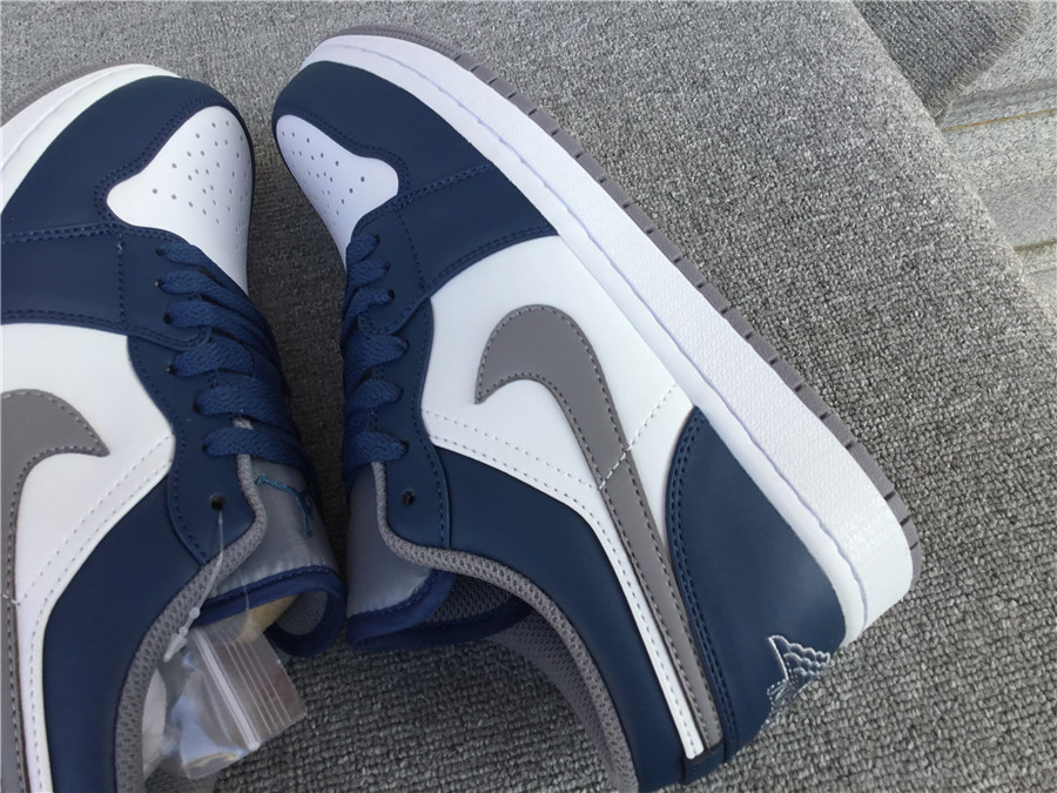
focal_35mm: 31
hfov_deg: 58.4
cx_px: 528
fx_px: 947
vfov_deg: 45.4
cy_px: 396
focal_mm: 3.3
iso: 25
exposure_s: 1/218
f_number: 2.4
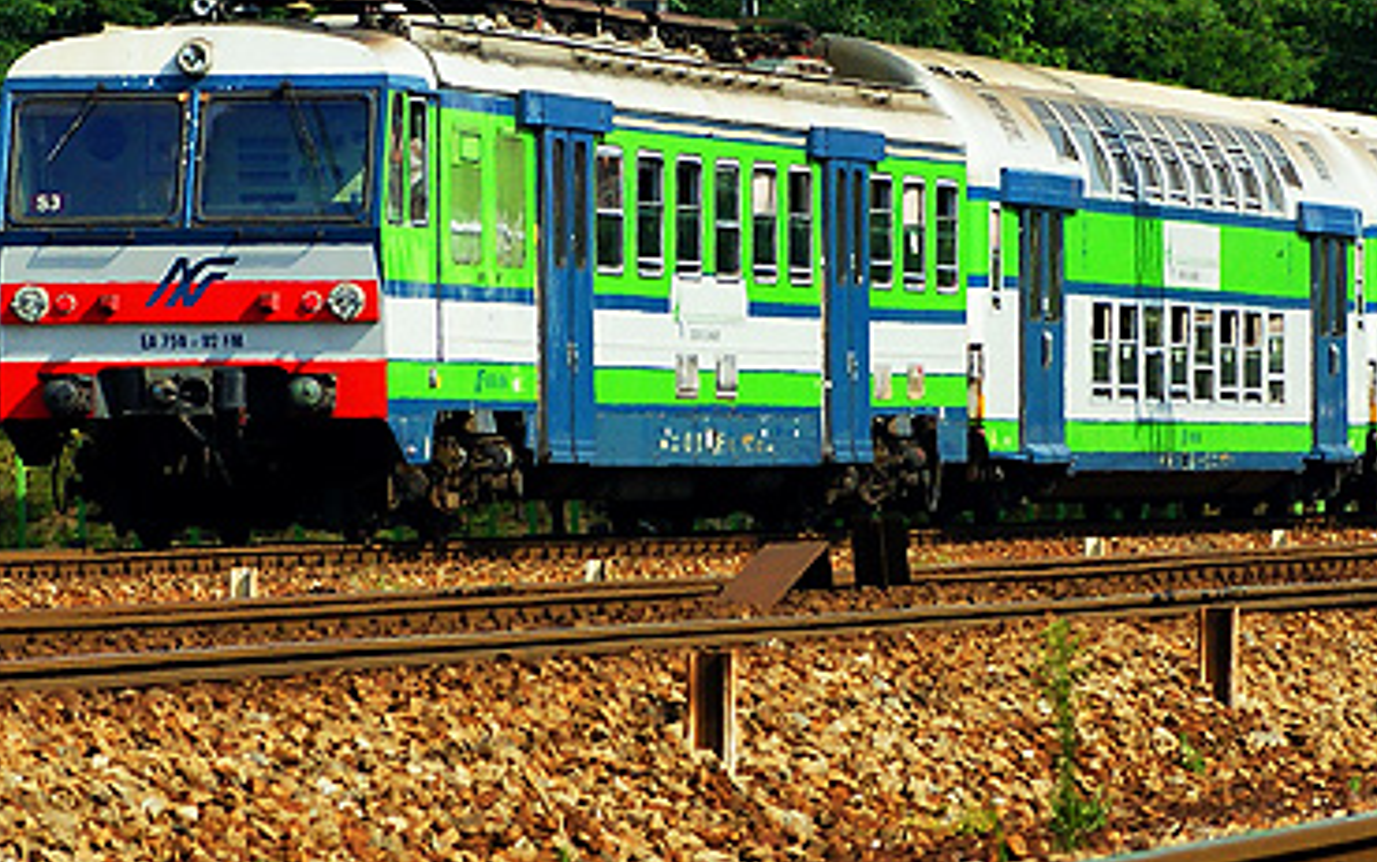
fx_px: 13532
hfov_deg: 5.8
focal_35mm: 360
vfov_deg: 3.6
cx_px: 772
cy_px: 269
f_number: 8
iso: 200
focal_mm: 85
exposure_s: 1/400
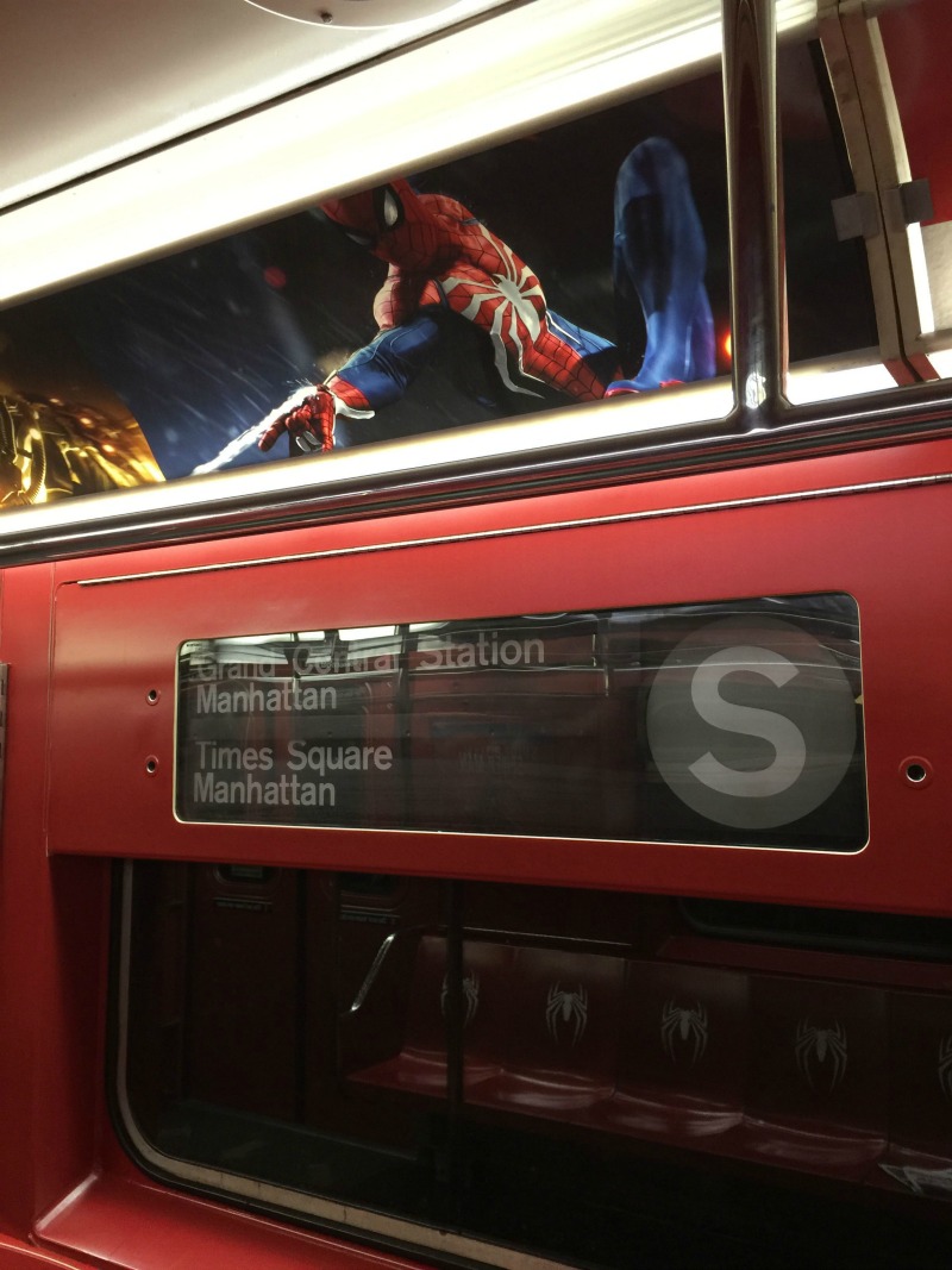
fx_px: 1064
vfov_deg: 61.7
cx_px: 476
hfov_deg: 48.2
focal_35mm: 29
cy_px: 635
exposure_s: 1/15
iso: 64
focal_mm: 4.15
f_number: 2.2
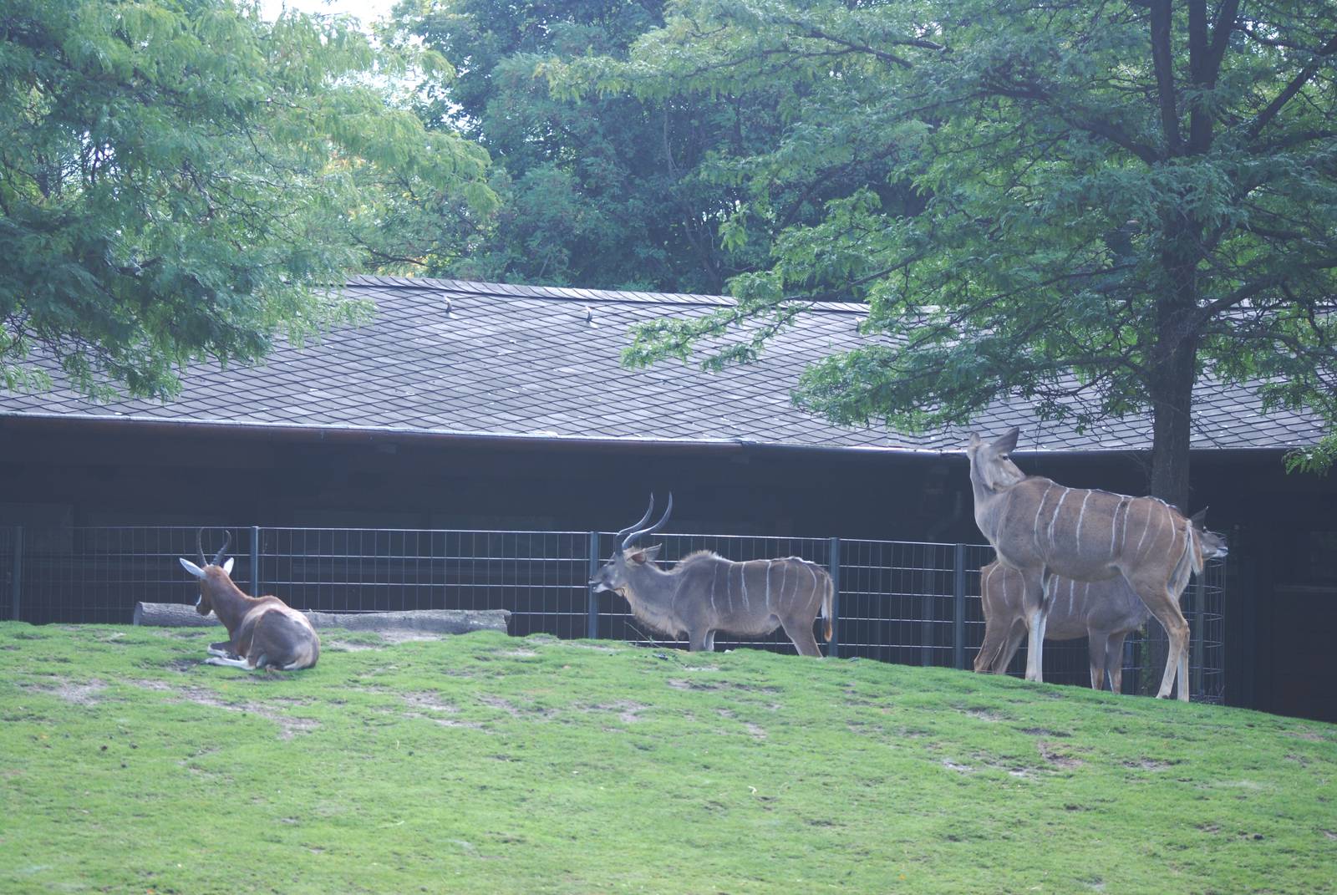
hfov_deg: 19.4
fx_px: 3904
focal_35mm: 105
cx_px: 668
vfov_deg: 13.1
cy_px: 448
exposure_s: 1/320
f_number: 4.5
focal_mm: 70
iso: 200
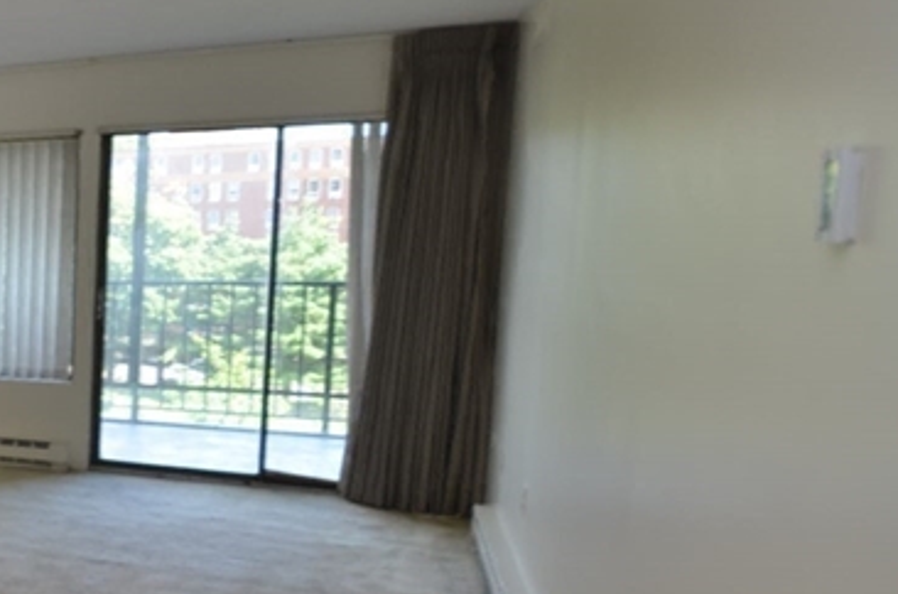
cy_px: 353
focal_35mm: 42
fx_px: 1045
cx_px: -326
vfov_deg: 31.6
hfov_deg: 32.2
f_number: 4
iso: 220
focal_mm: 10
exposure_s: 1/60
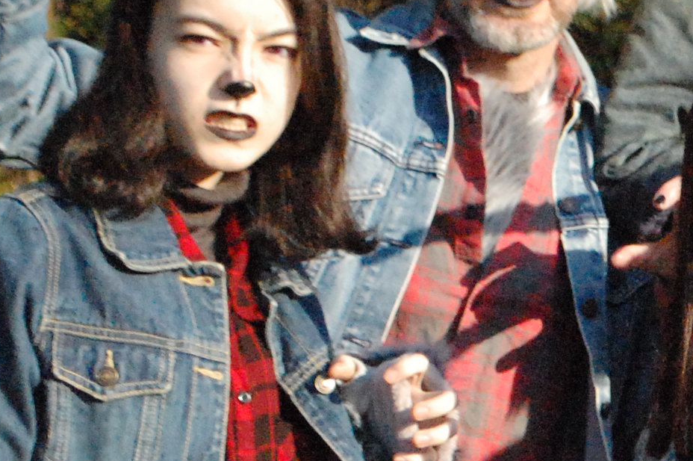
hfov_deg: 9.5
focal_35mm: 214
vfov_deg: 6.4
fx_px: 4116
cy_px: 155
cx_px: 873
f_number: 6.3
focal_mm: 44
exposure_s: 1/4000
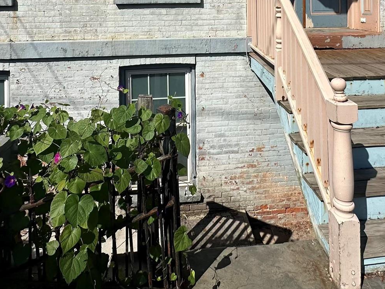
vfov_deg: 41.7
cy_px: -2
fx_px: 323
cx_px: 202
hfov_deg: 61.6
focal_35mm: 29
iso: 50
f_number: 2.2
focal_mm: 2.22
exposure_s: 1/3509
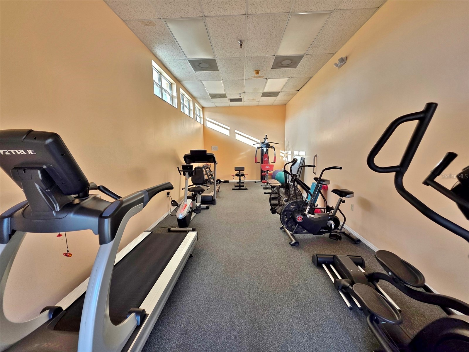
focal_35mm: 13
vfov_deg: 89.9
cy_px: 176
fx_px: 176
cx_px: 234
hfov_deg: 106.2
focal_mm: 2.2
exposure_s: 1/120
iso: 80
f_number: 1.9
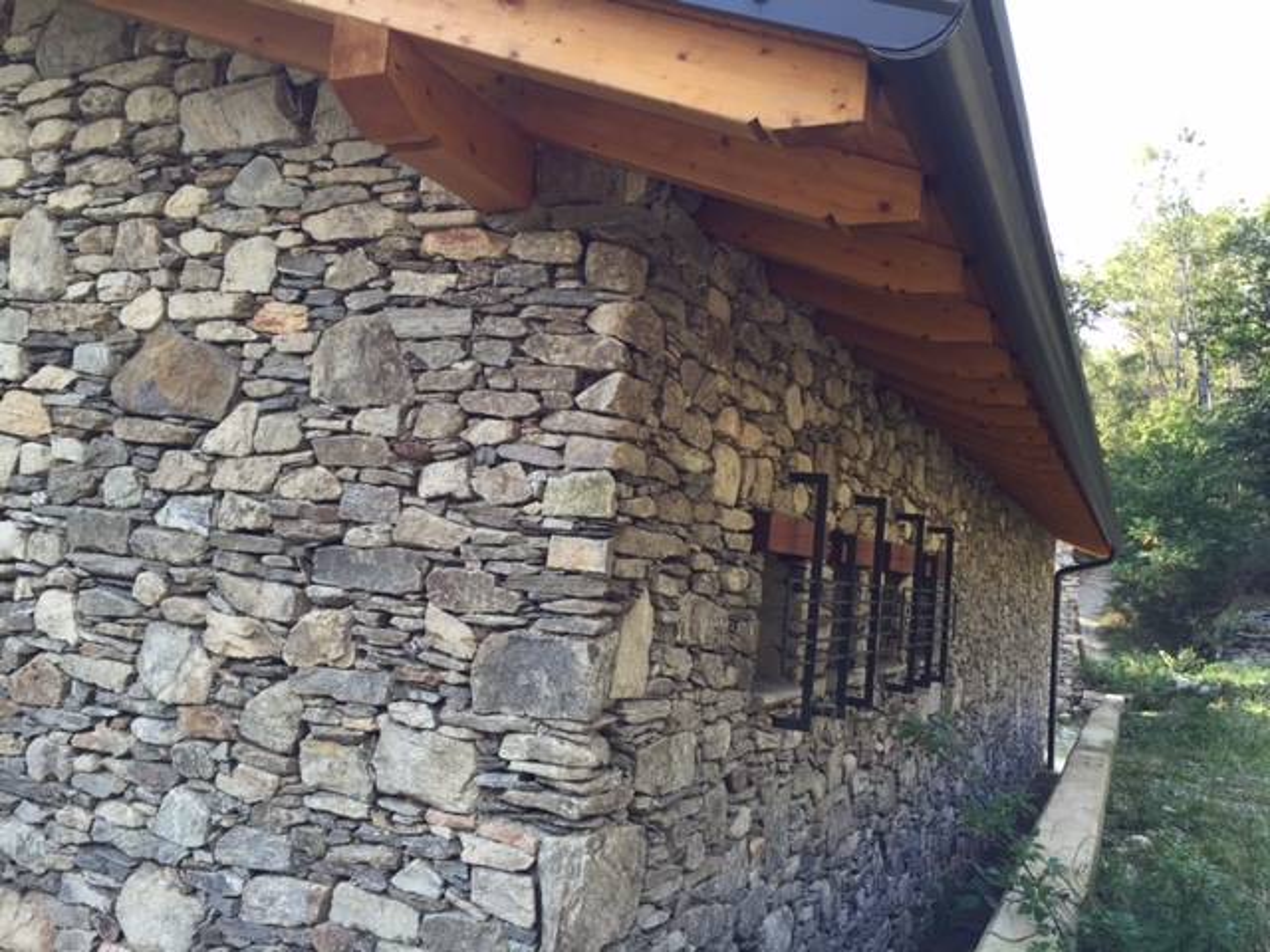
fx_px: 1064
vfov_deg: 48.2
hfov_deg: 61.7
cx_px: 635
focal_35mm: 29
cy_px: 476
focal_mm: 4.15
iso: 32
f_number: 2.2
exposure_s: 1/120
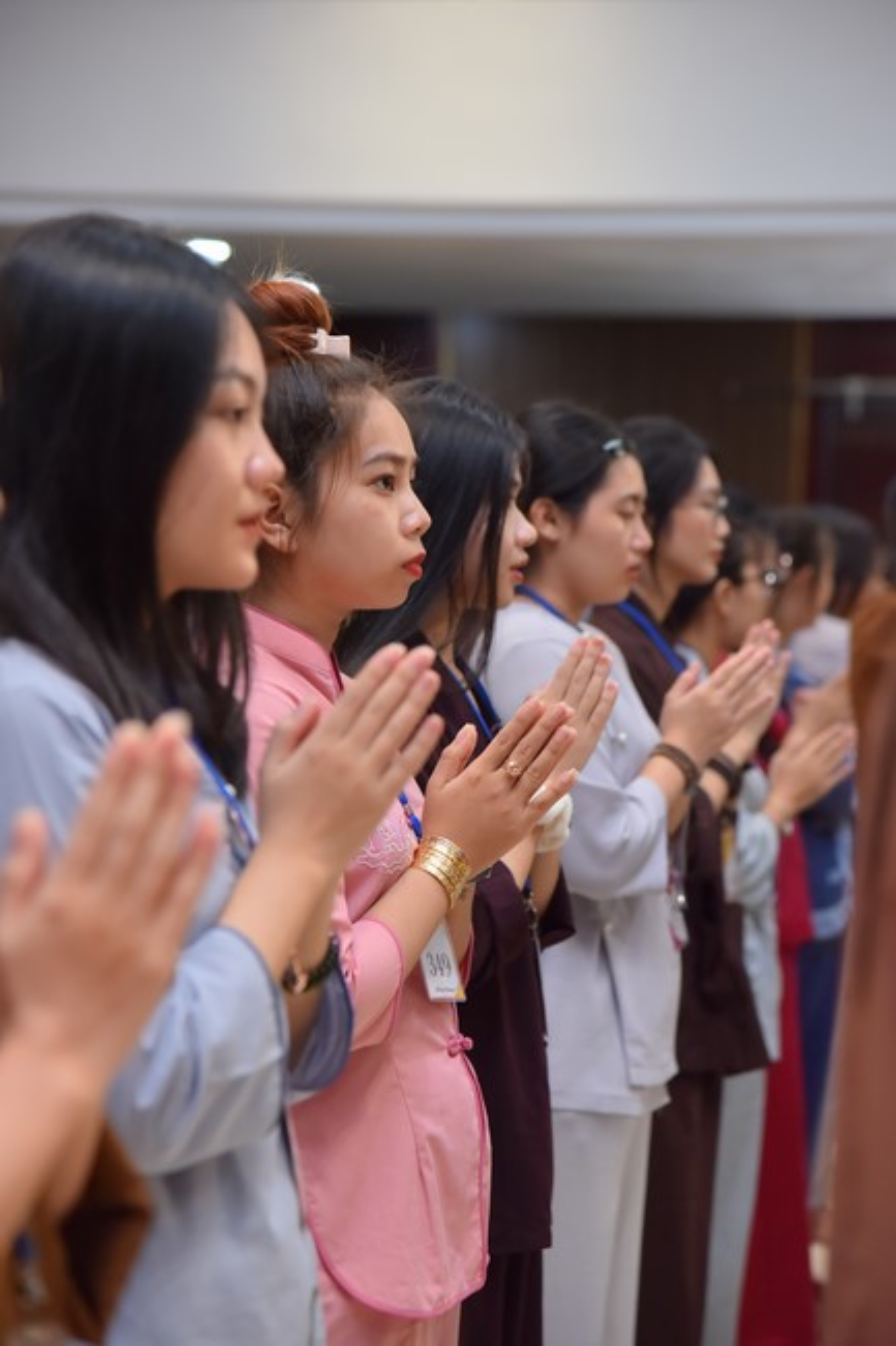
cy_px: 673
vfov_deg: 19.5
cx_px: 448
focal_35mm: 105
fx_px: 3922
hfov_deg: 13.0
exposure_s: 1/160
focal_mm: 105
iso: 1250
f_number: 5
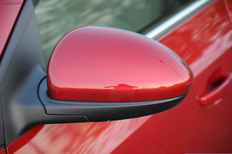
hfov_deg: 18.2
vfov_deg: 12.1
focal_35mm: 112
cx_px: 116
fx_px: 724
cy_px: 77
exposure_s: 1/100
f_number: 5
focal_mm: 75
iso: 2000
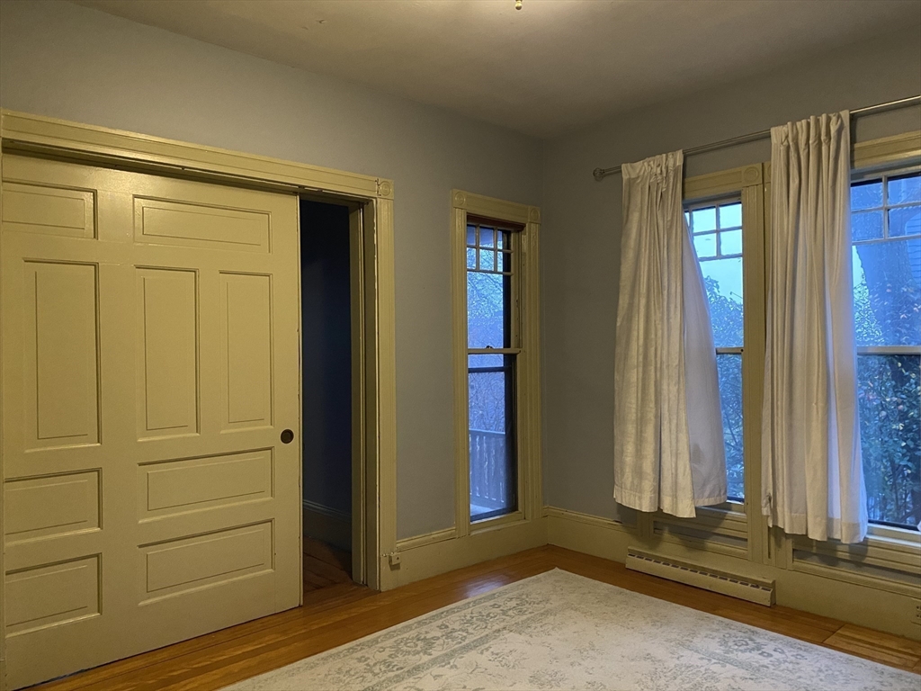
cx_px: 460
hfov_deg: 67.3
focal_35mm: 26
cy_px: 346
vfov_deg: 53.1
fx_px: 692
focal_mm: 4.25
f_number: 1.8
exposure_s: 1/30
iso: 640
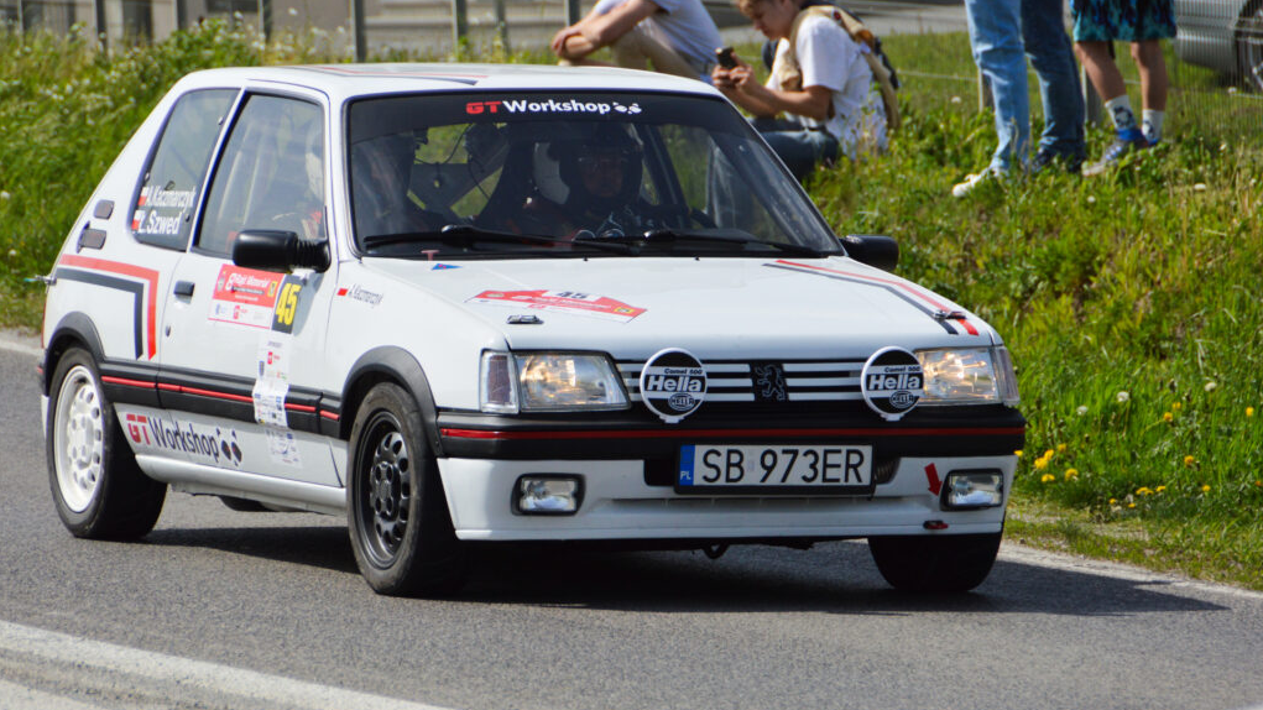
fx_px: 10548
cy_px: 348
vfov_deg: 3.9
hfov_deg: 6.9
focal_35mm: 315
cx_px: 631
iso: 400
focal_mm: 200
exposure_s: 1/3200
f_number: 5.6
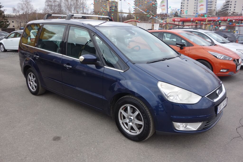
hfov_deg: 65.5
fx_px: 189
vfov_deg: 46.4
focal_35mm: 28
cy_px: 81
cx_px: 122
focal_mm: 10.4
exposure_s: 1/30
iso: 125
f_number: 5.6
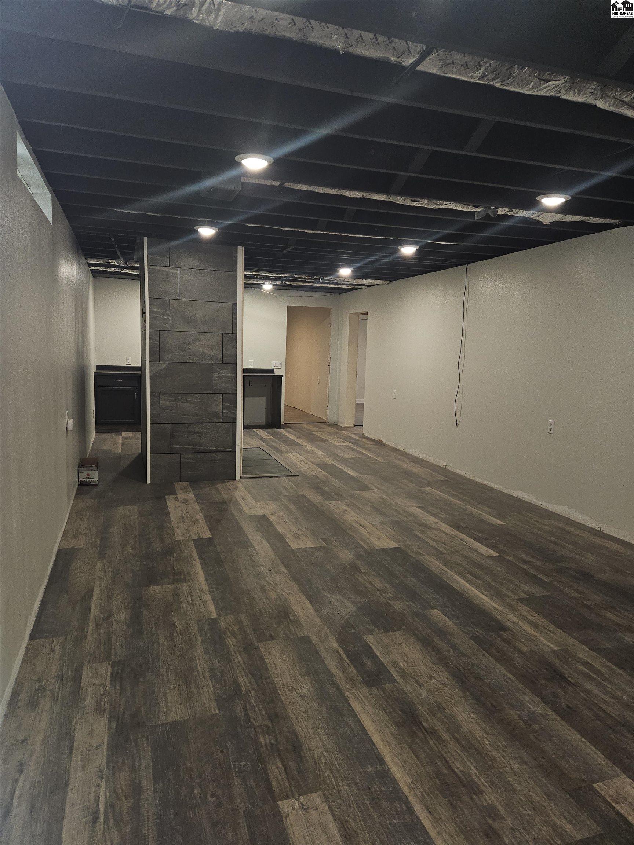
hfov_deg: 58.9
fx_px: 562
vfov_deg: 73.9
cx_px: 317
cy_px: 422
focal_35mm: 23
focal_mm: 5.4
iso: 125
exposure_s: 1/24
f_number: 1.8
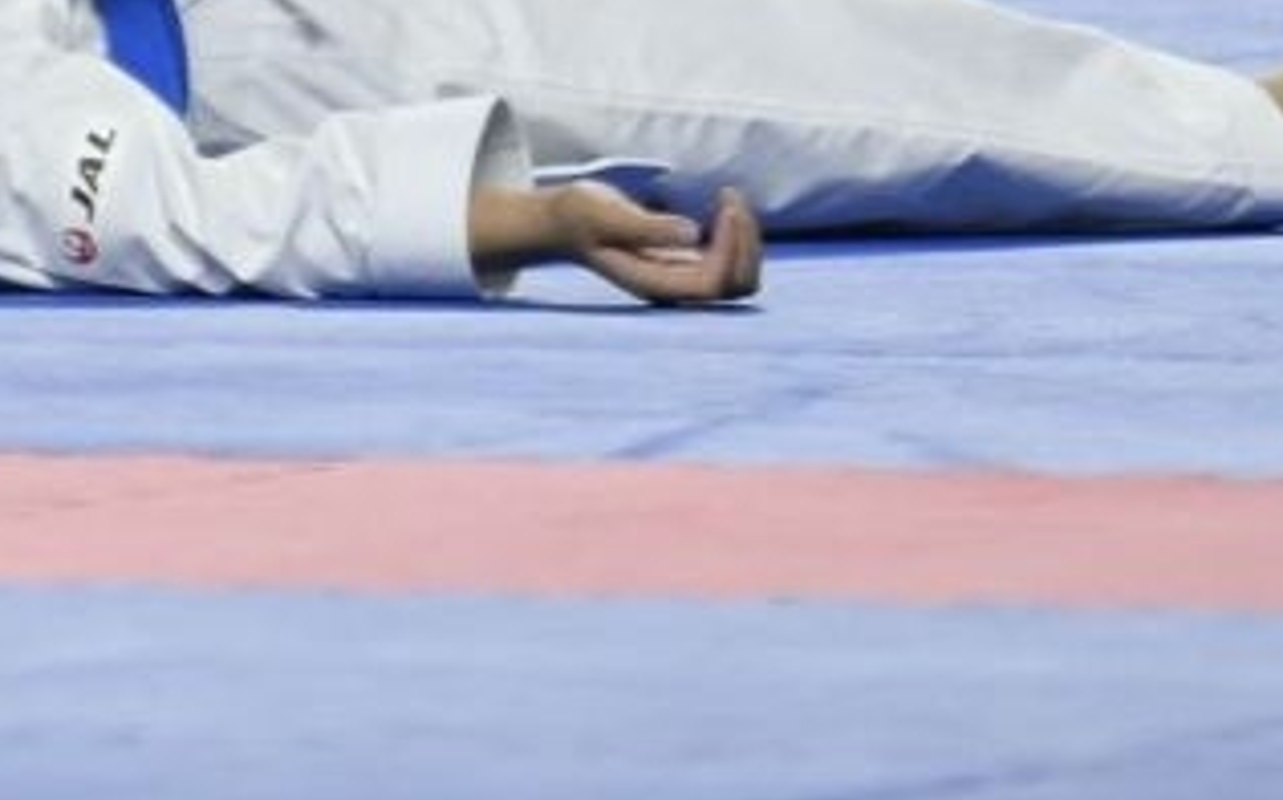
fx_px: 30469
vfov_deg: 1.5
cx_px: -1068
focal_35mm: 872
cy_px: -1632
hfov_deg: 2.4
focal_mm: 150
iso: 800
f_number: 2.8
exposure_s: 1/800
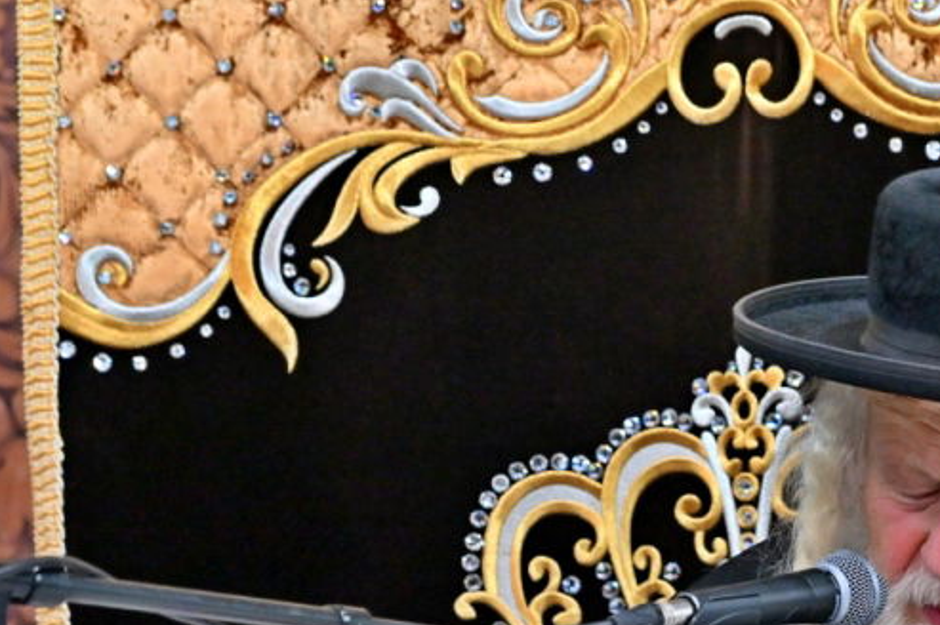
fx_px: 9759
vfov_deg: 3.7
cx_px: 969
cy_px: 537
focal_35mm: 374
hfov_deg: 5.5
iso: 800
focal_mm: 120
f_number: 4
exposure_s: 1/320
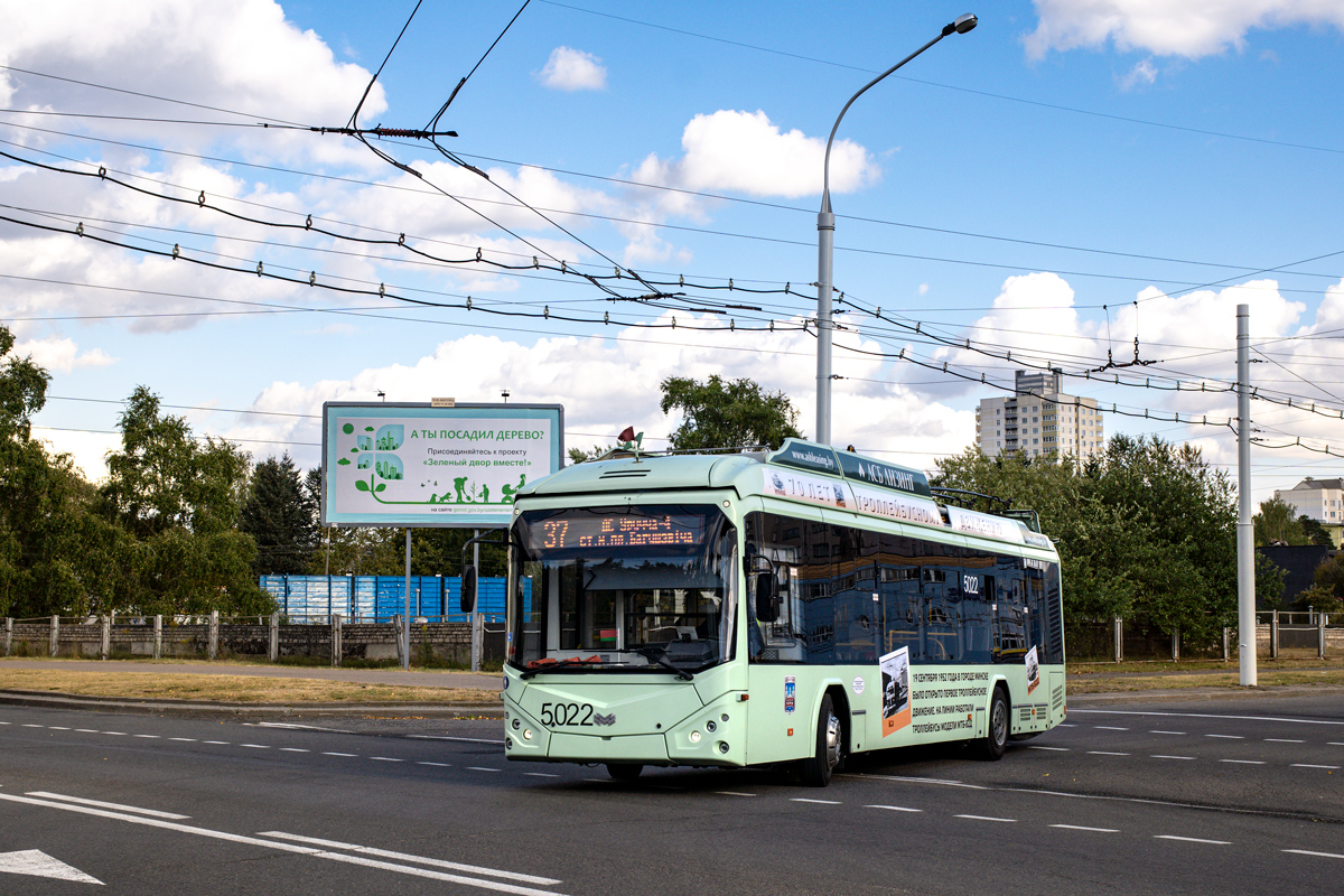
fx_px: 1848
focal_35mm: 50
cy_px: 448
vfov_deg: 27.3
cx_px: 672
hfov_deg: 40.0
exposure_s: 1/400
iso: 160
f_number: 6.3
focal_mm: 33
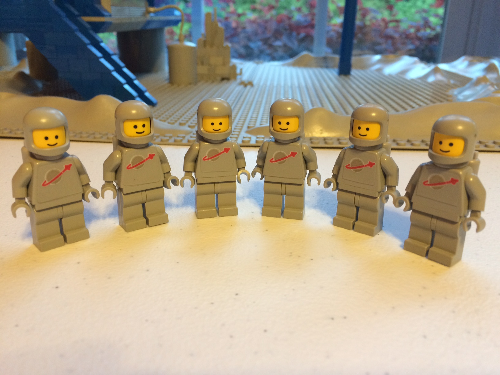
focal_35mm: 29
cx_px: 250
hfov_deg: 61.7
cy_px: 188
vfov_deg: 48.2
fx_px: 419
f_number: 2.2
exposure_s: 1/30
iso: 125
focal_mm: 4.15
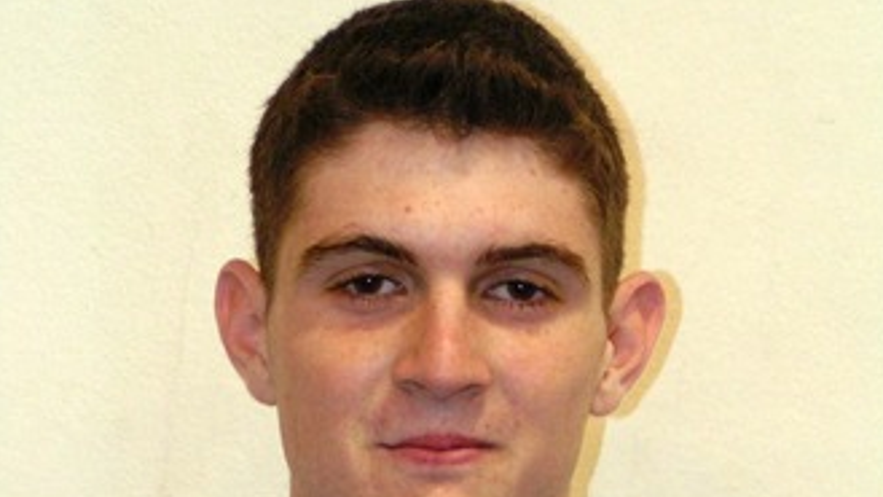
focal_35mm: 212
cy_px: 441
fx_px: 4963
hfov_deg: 10.2
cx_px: 448
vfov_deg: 5.7
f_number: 3.5
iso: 200
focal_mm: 21.9
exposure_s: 1/20
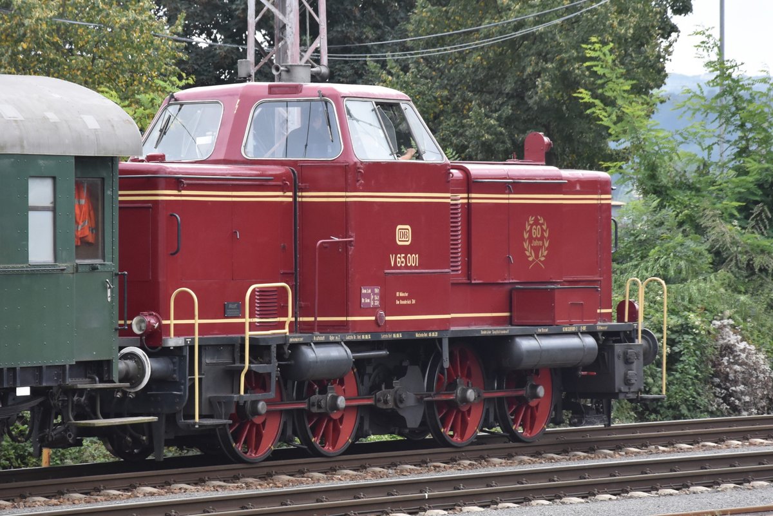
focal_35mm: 158
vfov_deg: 8.7
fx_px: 3382
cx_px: 386
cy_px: 258
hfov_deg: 13.0
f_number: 7.1
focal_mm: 105
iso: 800
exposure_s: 1/800
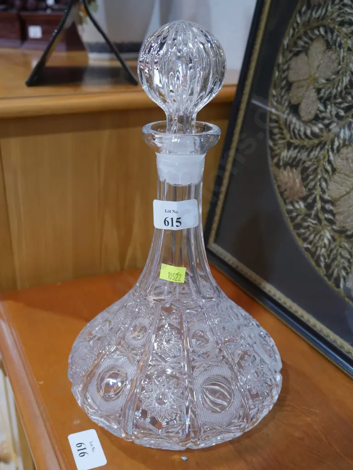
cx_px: 176
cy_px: 235
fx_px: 543
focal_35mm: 40
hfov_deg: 36.0
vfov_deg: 46.8
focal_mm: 20
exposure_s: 1/60
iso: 640
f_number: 4.4
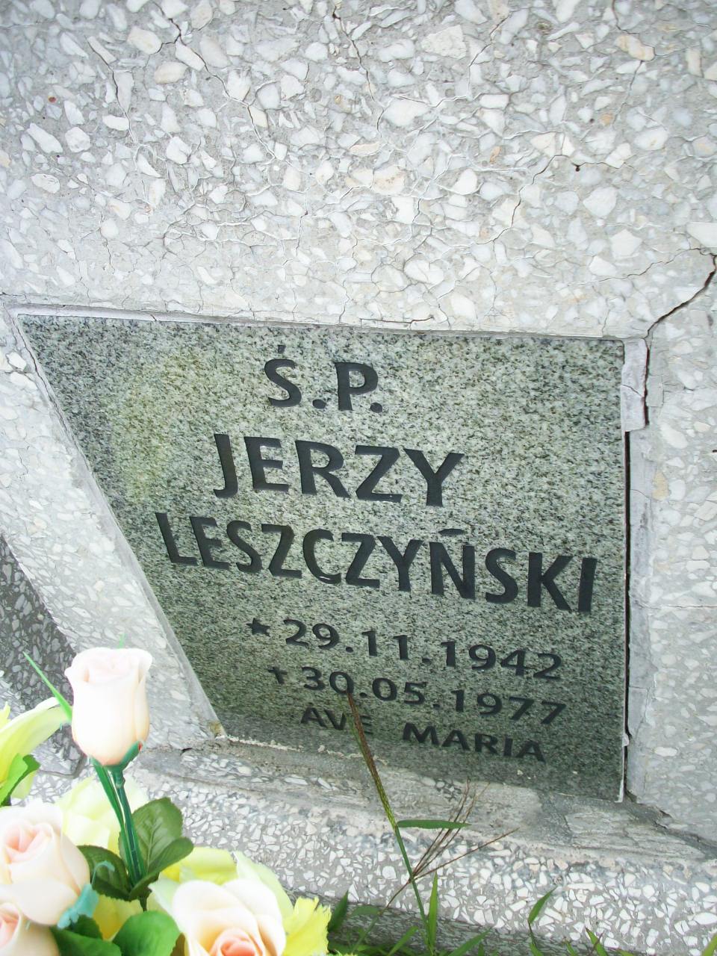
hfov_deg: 38.7
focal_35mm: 37
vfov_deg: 50.1
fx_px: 1022
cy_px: 478
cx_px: 358
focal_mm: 6.2
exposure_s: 1/117
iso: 80
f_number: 2.8
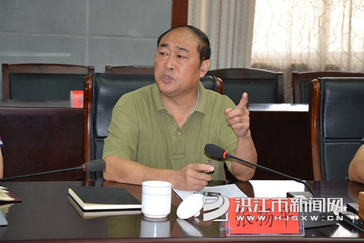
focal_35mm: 105
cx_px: 182
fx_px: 1062
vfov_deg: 13.0
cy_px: 122
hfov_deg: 19.5
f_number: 5.3
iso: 1400
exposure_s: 1/60
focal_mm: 70
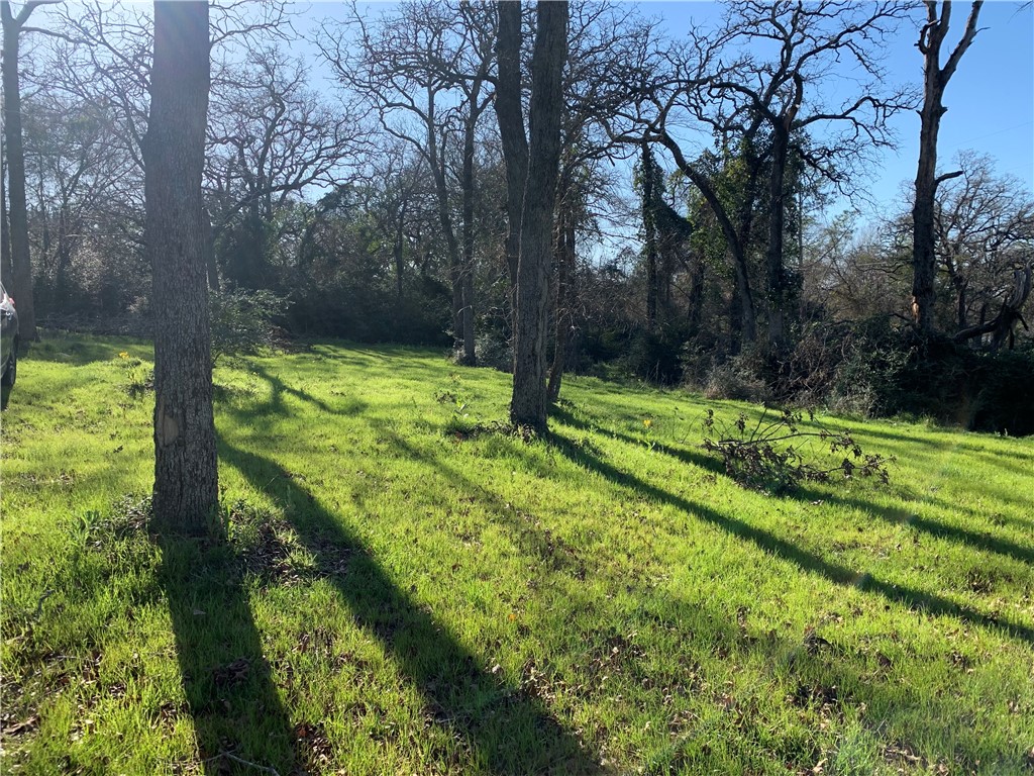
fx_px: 777
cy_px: 388
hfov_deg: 67.3
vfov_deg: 53.1
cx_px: 517
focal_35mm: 26
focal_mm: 4.25
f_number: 1.8
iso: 25
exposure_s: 1/936
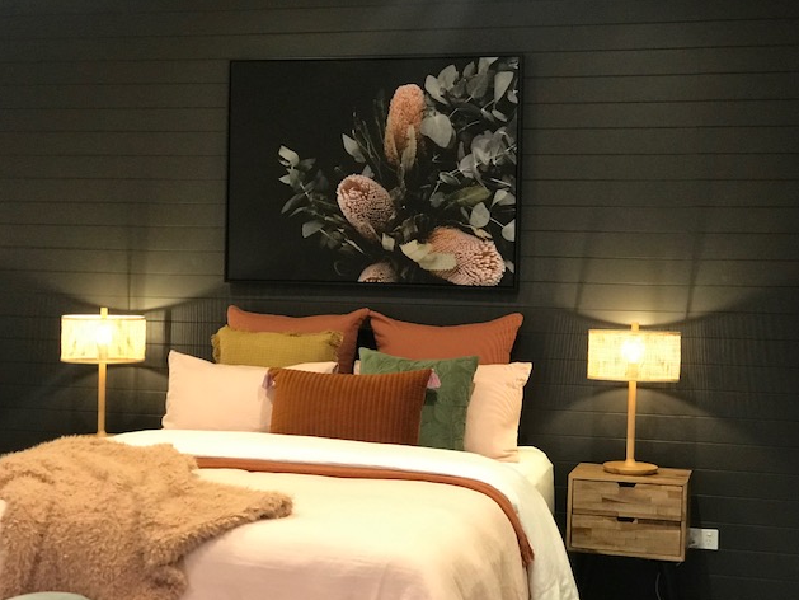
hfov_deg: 33.2
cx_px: 401
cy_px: 300
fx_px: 1339
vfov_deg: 25.2
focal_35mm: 58
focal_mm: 6.6
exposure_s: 1/50
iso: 640
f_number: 2.8
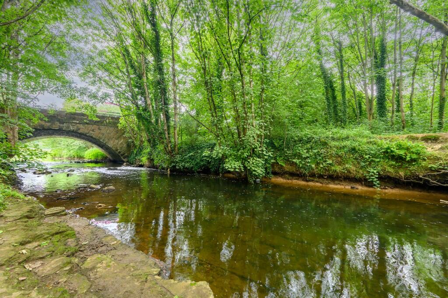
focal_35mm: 14
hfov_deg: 104.3
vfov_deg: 81.1
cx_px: 224
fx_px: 174
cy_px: 149
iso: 400
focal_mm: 14
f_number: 9
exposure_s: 1/50
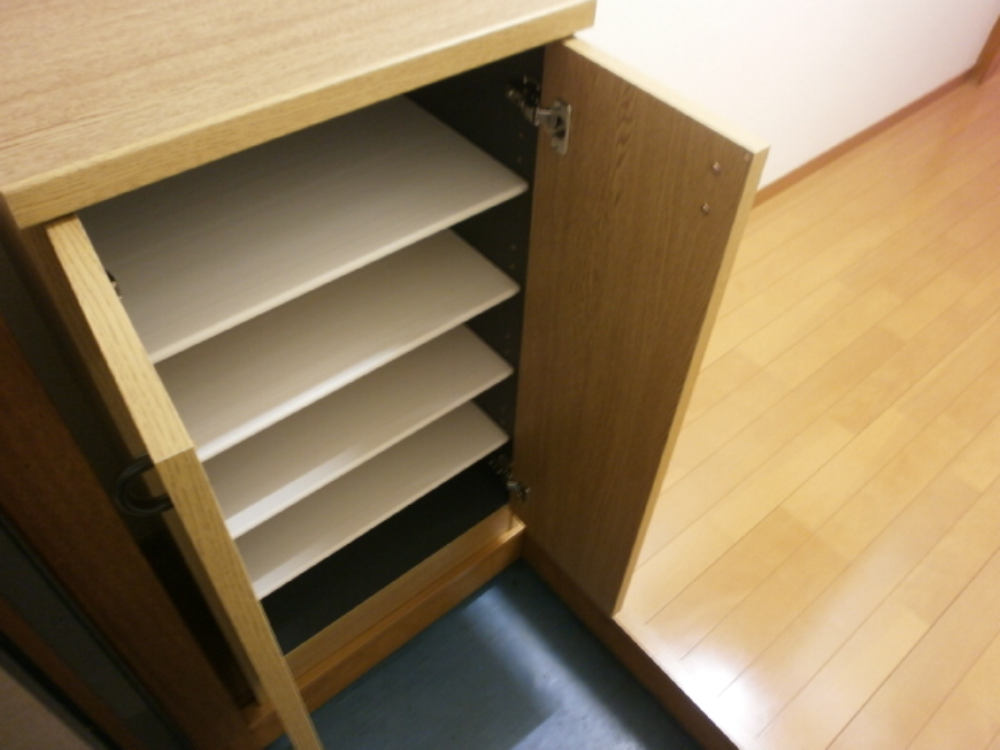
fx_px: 780
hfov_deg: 65.3
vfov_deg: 51.4
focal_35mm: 27
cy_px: 375
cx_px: 500
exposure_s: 1/2
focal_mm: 4.8
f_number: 2.9
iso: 160
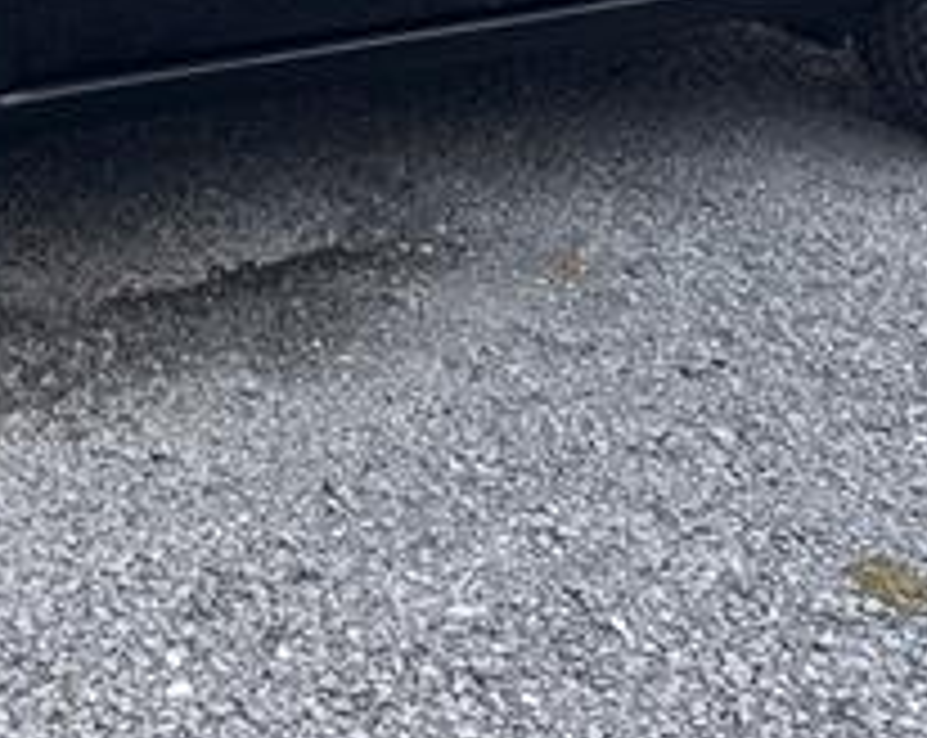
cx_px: 81
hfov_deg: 23.5
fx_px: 2163
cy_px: -202
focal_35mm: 79
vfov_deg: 18.1
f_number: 1.6
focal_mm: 5.96
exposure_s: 1/1364
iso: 64
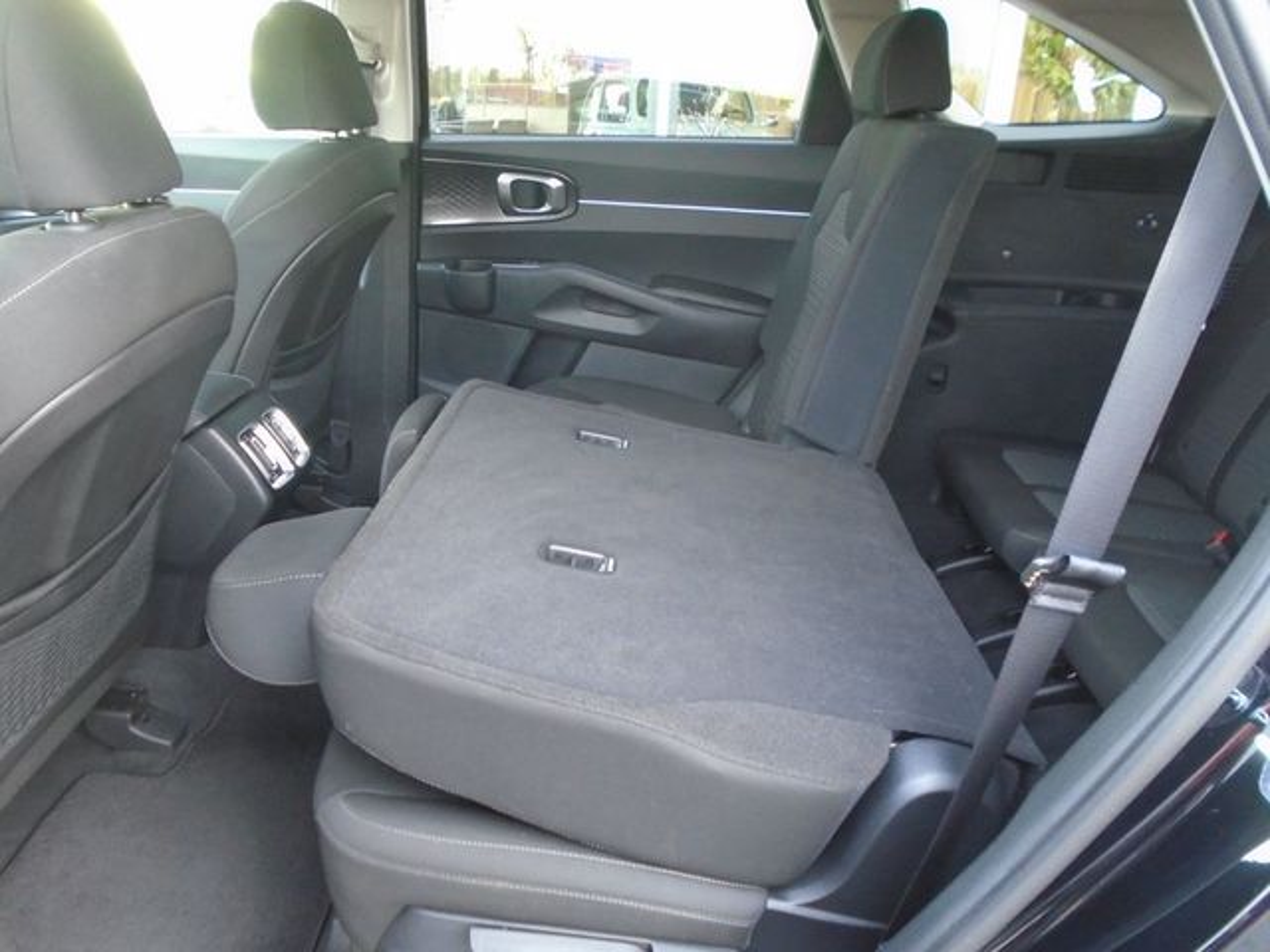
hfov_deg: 67.3
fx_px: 954
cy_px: 476
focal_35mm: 26
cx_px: 635
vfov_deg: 53.1
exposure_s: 1/15
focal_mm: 4.6
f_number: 3.2
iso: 400
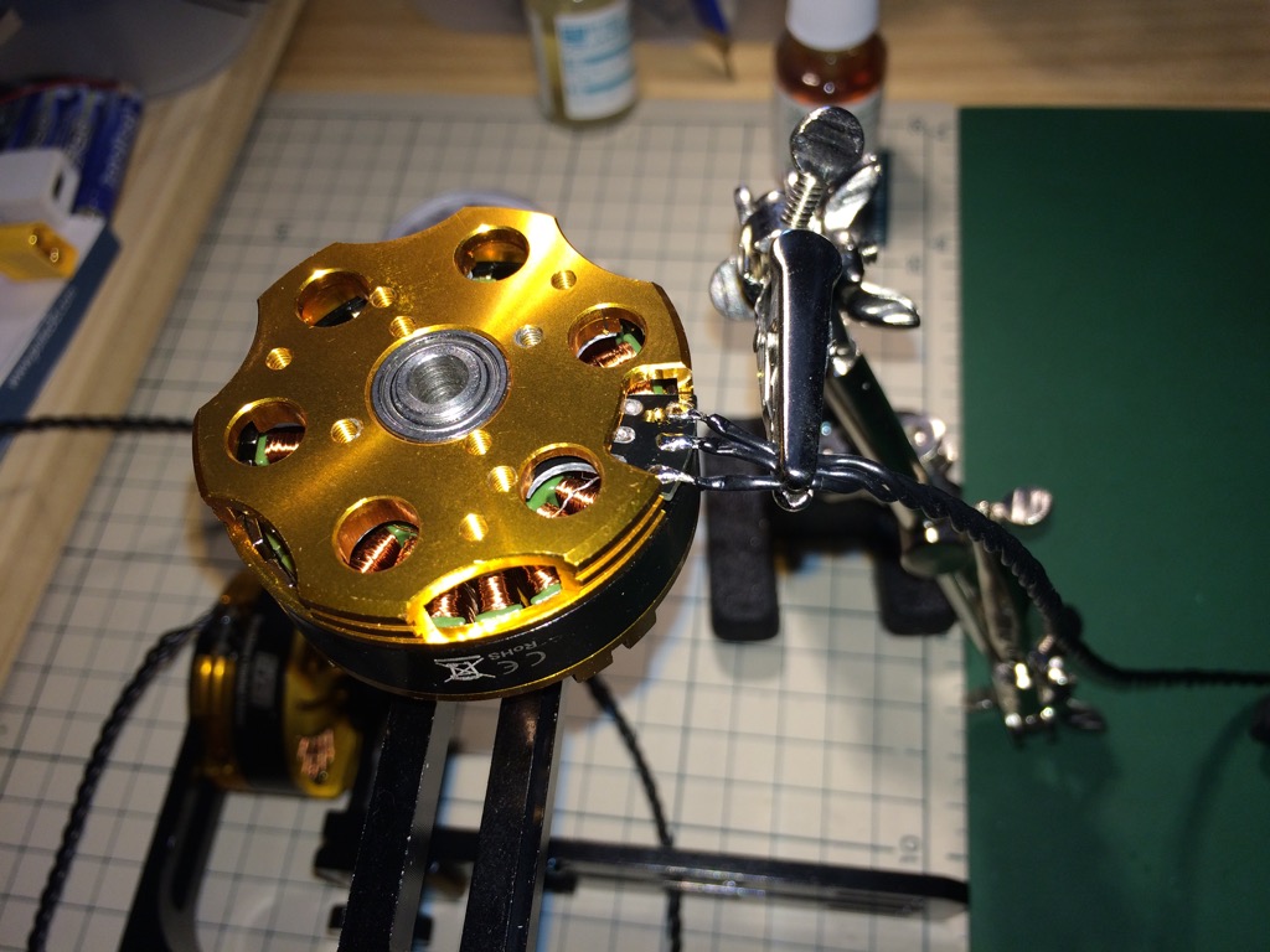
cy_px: 476
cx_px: 635
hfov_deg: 61.7
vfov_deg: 48.2
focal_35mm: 29
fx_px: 1064
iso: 32
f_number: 2.2
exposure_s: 1/120
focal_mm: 4.15
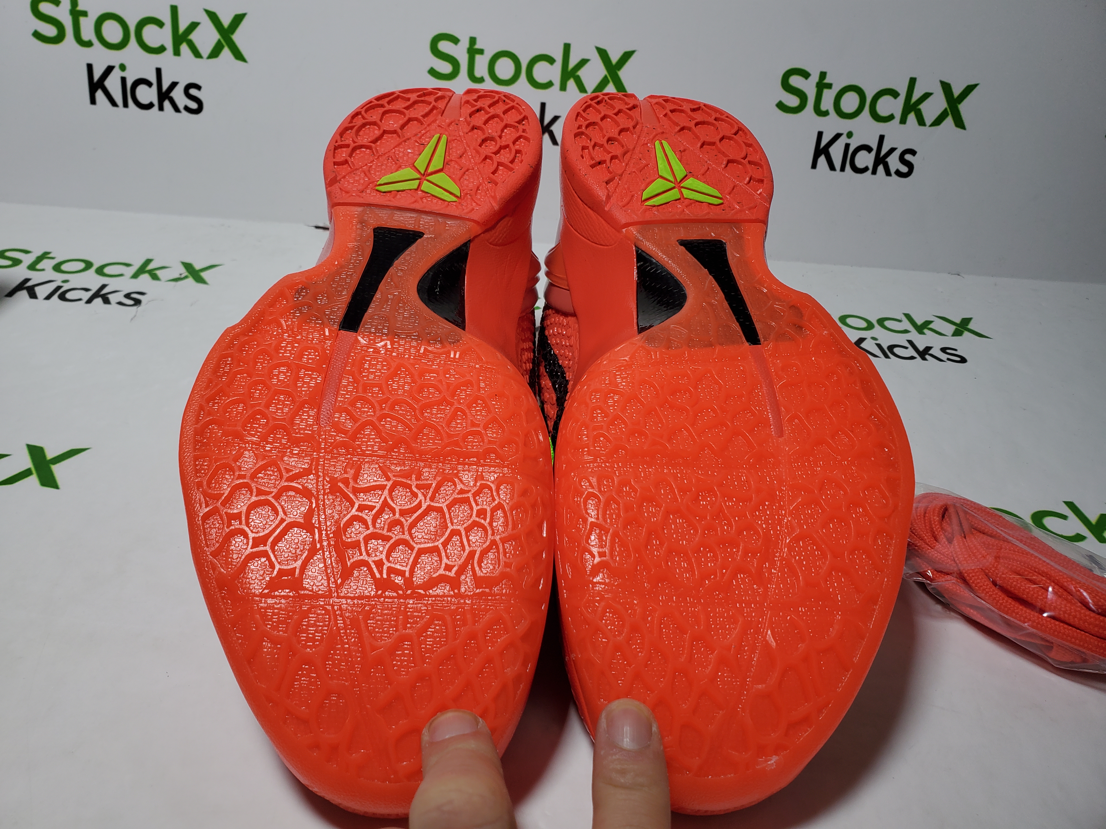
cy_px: 414
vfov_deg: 53.1
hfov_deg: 67.3
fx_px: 831
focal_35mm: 26
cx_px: 553
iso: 50
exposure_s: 1/350
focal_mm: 4.3
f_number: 2.4
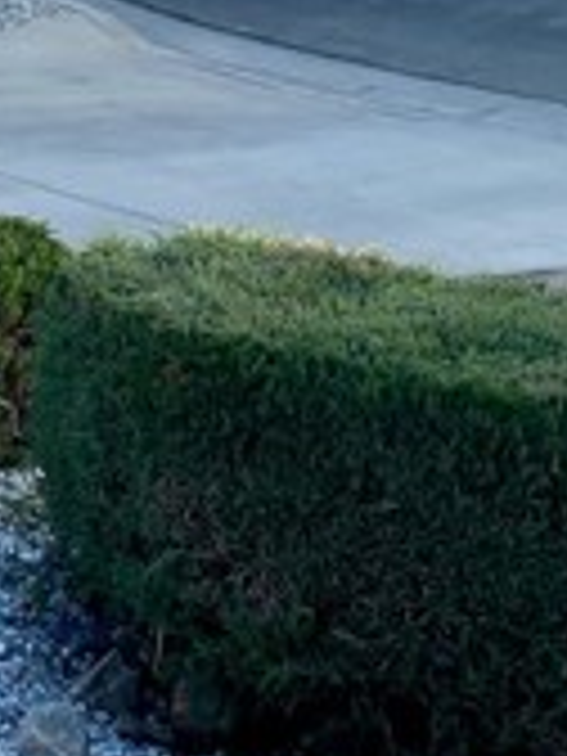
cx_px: -171
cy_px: -266
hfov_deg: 14.3
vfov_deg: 18.3
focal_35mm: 99
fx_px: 2162
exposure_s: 1/783
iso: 32
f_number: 1.8
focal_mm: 4.25
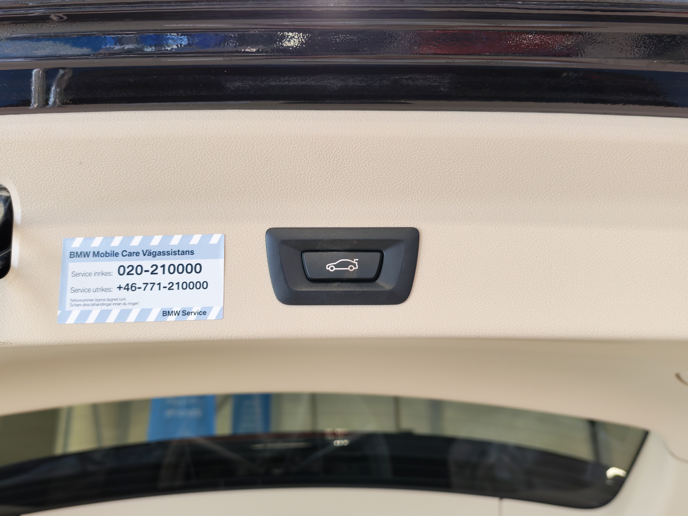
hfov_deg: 58.4
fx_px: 616
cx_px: 344
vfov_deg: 45.4
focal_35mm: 31
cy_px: 258
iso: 511
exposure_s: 1/100
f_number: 1.9
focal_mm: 6.12
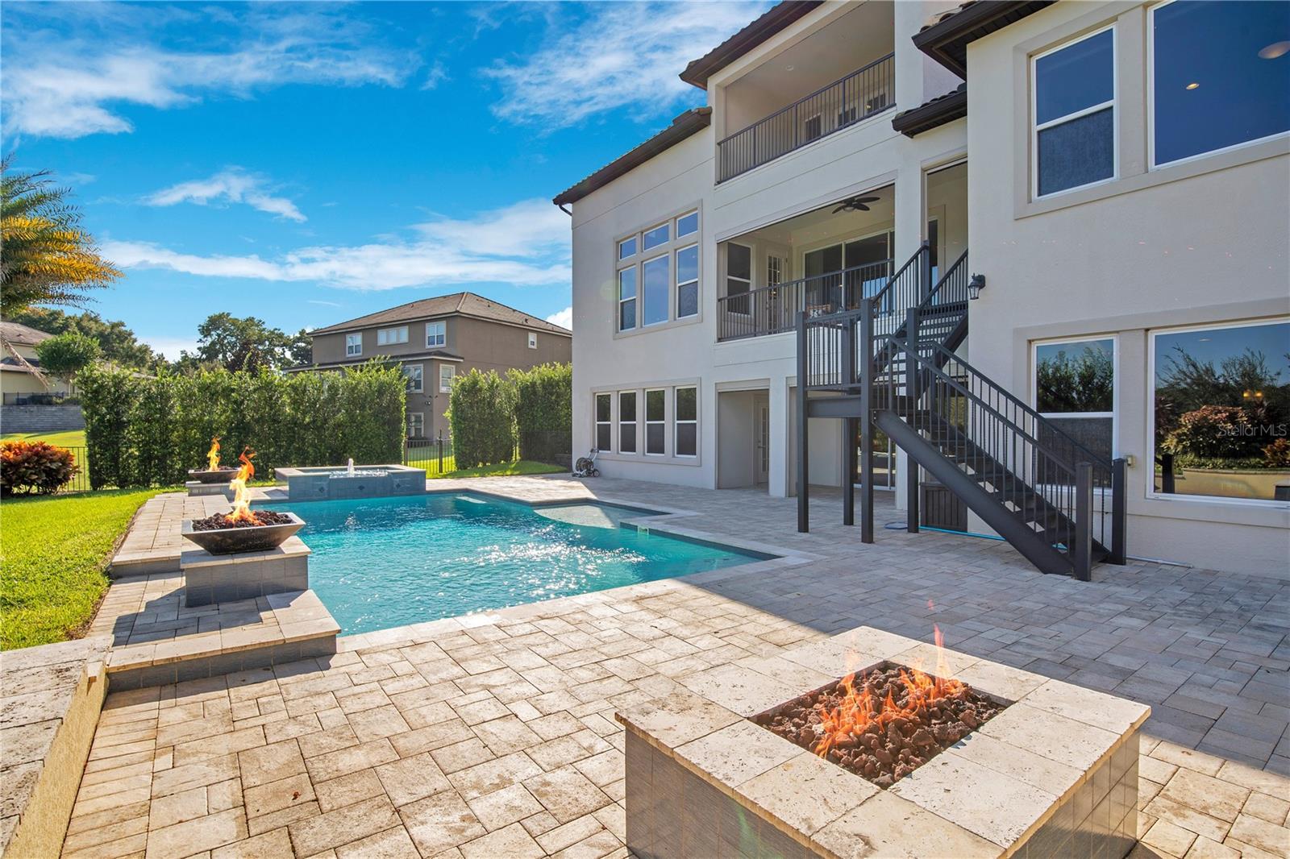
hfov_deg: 96.7
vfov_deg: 73.7
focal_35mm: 16
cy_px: 430
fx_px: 573
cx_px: 645
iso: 100
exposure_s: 1/125
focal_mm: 16
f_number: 9
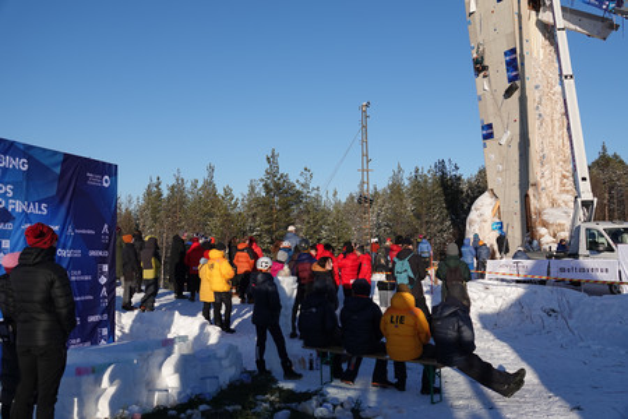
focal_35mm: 34
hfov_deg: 55.8
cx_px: 314
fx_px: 593
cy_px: 210
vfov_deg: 38.9
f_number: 2.8
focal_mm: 12.63
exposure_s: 1/2000
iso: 100
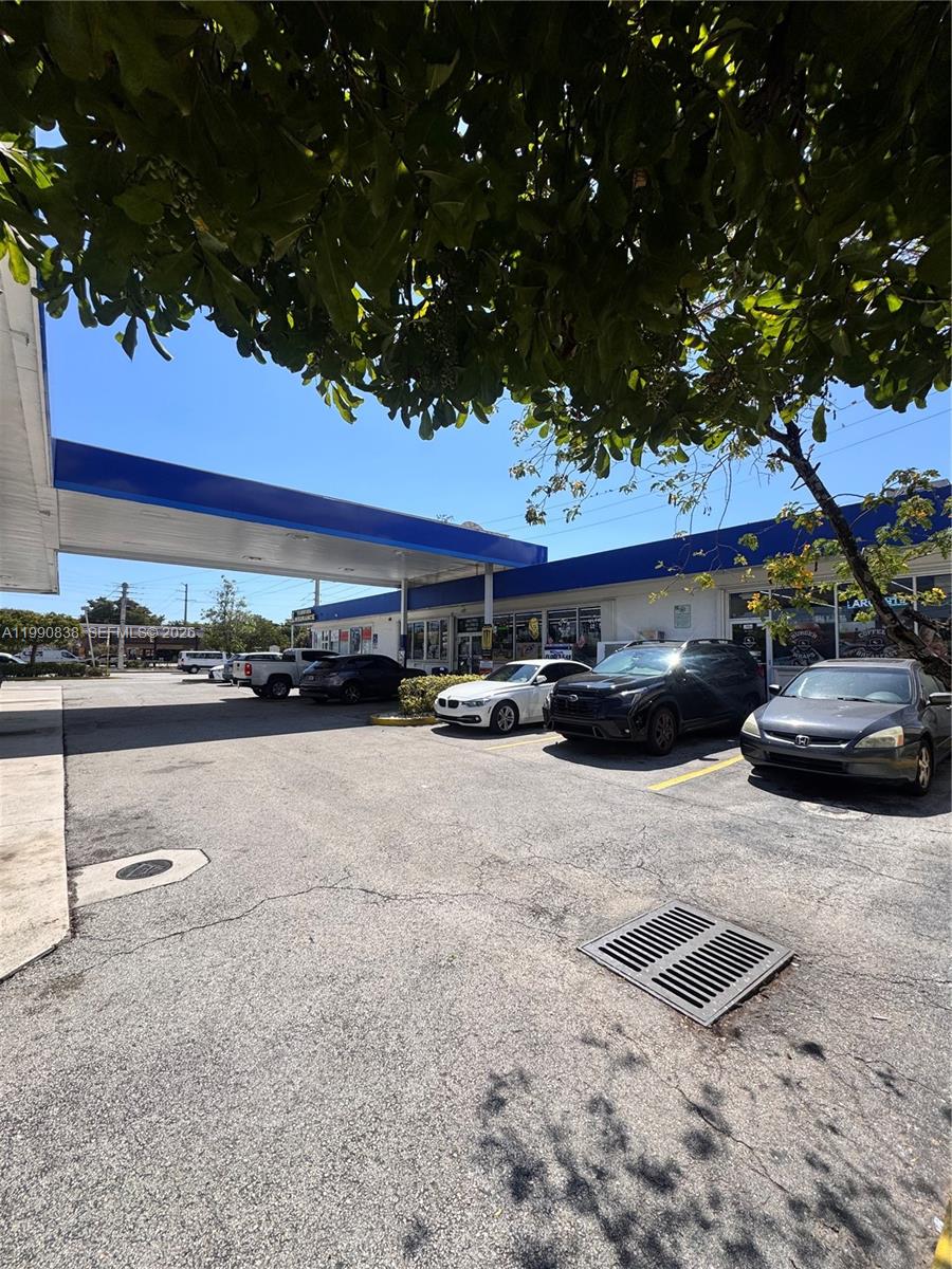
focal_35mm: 14
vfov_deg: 102.1
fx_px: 513
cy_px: 634
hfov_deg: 85.7
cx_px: 476
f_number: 2.2
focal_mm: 2.22
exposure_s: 1/2770
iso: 50
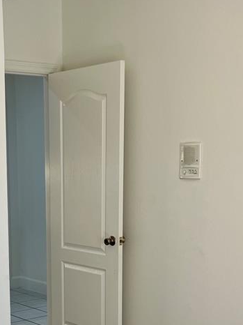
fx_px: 628
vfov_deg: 28.1
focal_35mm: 67
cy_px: 280
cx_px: 48
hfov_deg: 21.6
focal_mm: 5.7
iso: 80
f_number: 1.5
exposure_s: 1/120
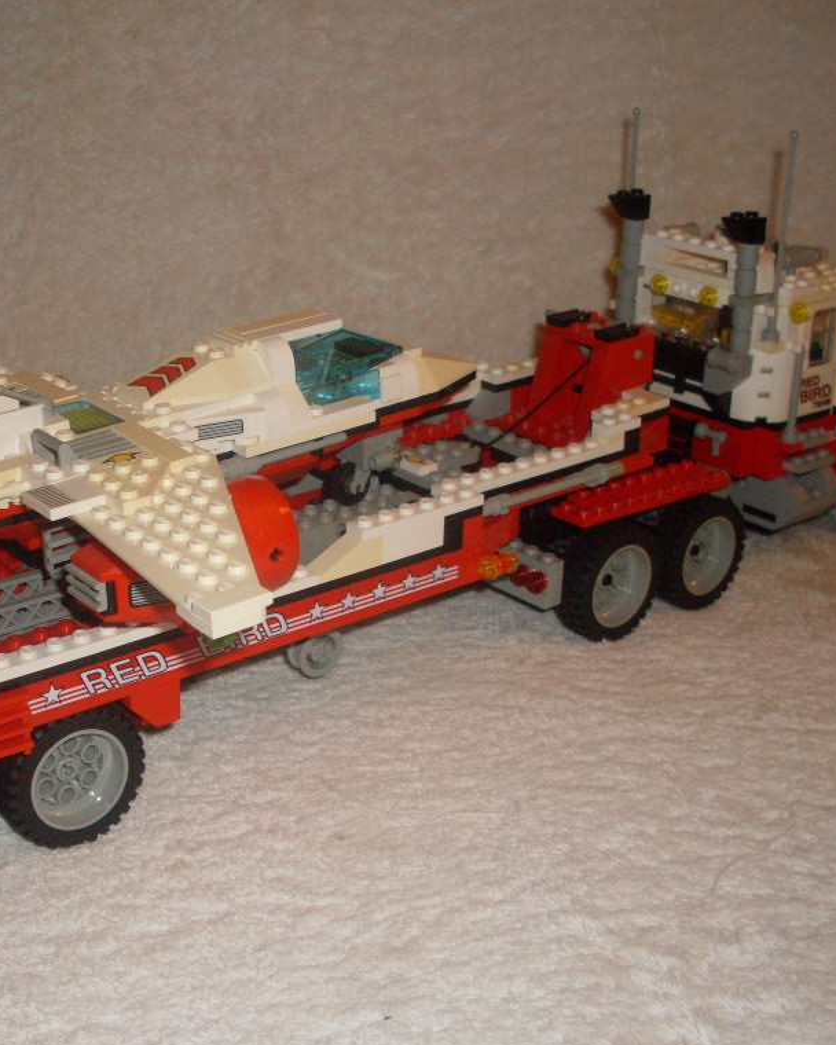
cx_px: 301
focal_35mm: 50
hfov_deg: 30.1
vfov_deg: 37.3
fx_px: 1546
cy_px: 525
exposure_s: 1/45
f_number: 2.8
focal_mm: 6.3
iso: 100
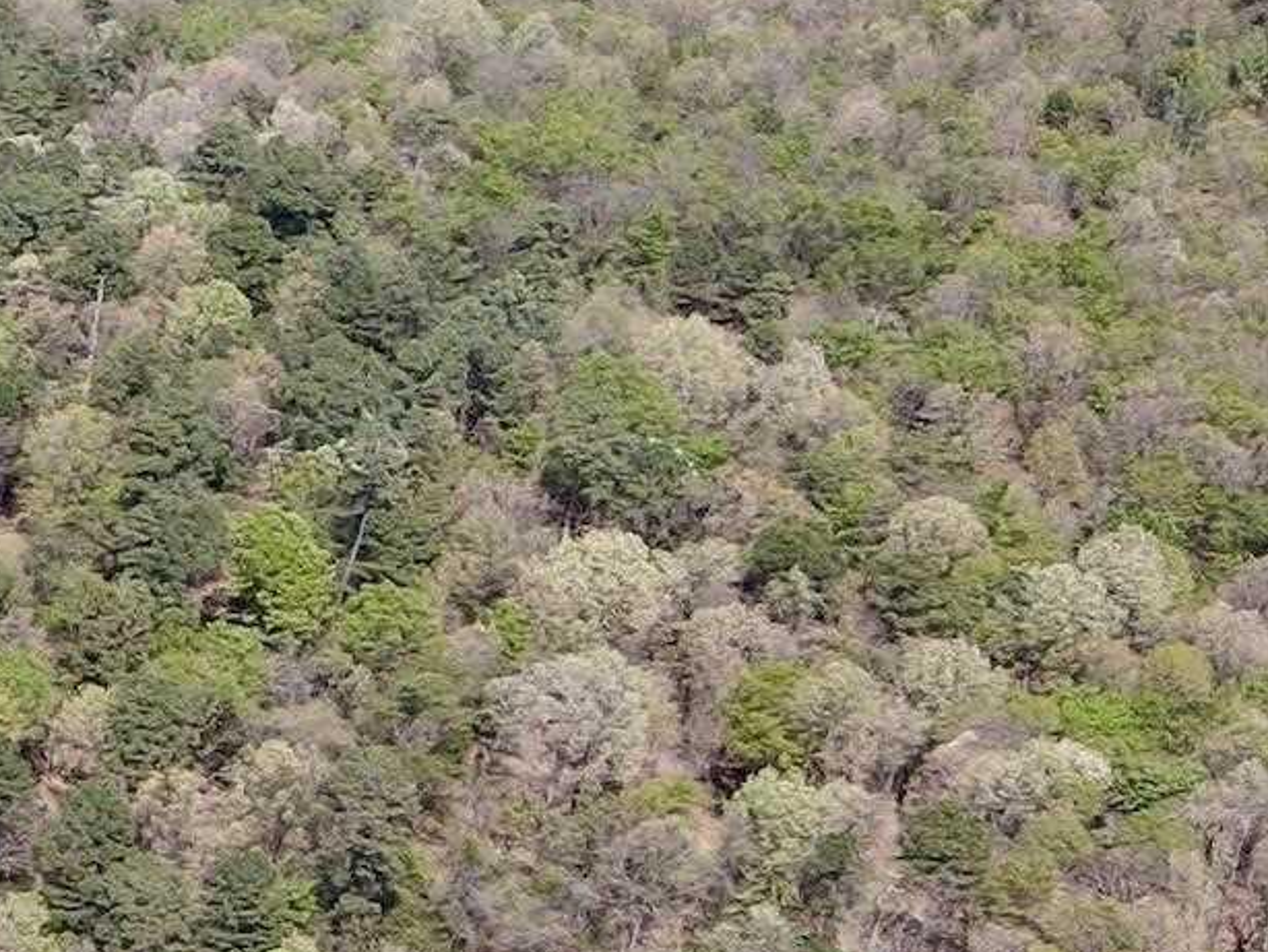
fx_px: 3664
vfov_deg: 14.8
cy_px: 485
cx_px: -1239
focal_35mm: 100
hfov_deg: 15.7
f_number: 2.8
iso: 180
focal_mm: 4.5
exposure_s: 1/15
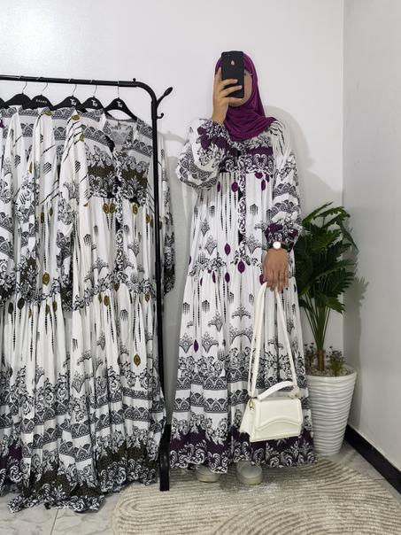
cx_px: 200
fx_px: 355
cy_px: 268
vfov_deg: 73.9
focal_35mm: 23
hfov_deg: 58.9
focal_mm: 6.14
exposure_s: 1/25
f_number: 1.65
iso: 1600
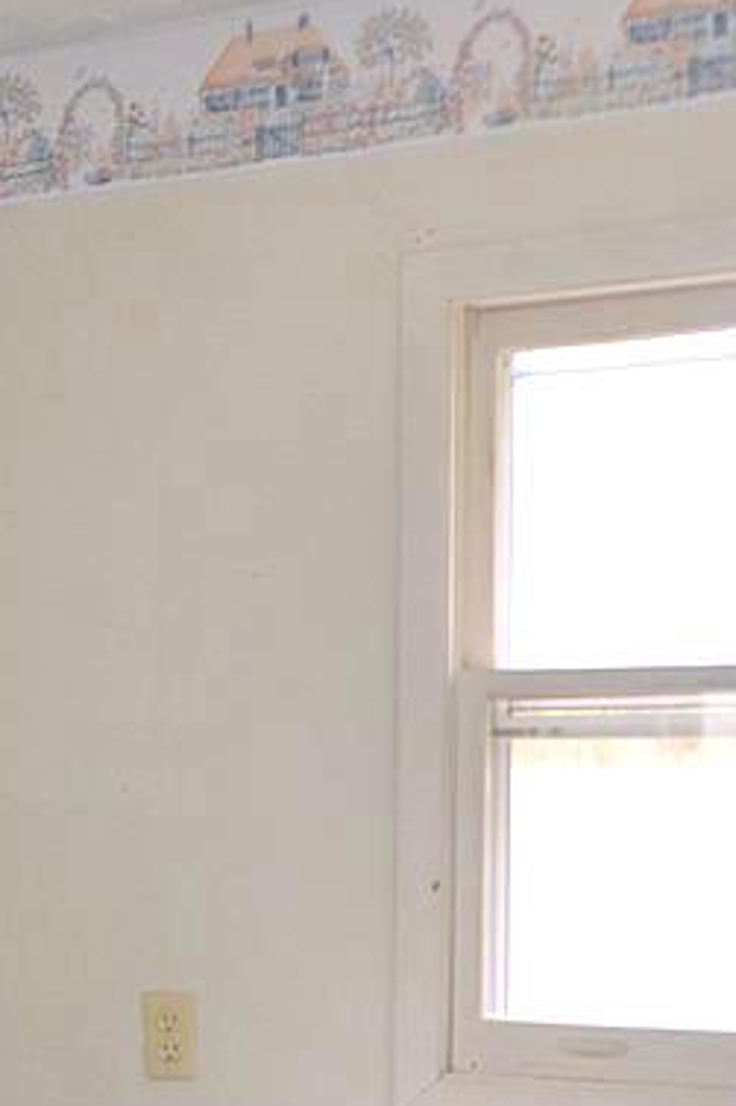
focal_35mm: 61
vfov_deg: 32.1
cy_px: 861
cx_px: -81
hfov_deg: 21.1
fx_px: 1872
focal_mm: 10
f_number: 3.5
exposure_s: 1/60
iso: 560
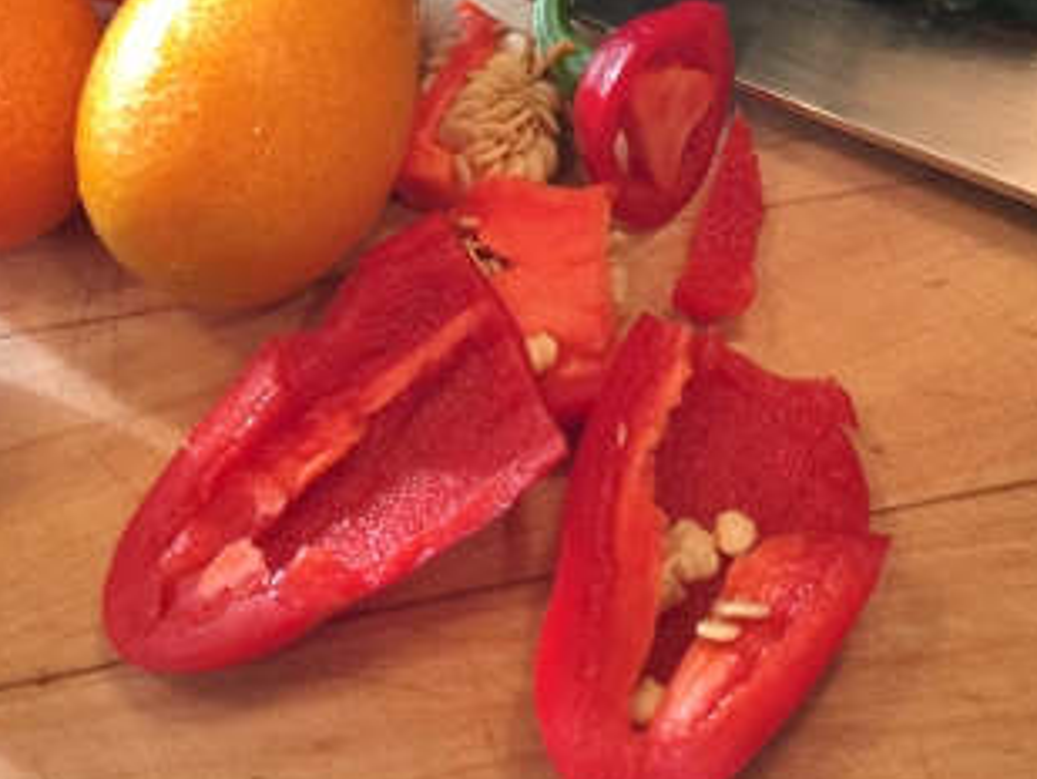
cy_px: 20
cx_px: 574
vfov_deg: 23.5
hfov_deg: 32.1
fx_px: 1798
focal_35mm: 60
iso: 50
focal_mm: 4.15
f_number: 2.2
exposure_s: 1/30
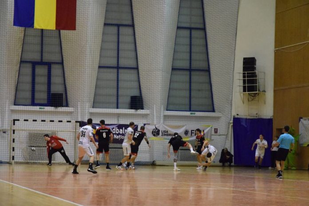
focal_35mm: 105
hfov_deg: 19.4
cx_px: 154
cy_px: 103
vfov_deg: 13.1
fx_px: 902
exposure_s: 1/640
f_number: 6.3
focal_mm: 70
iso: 8000
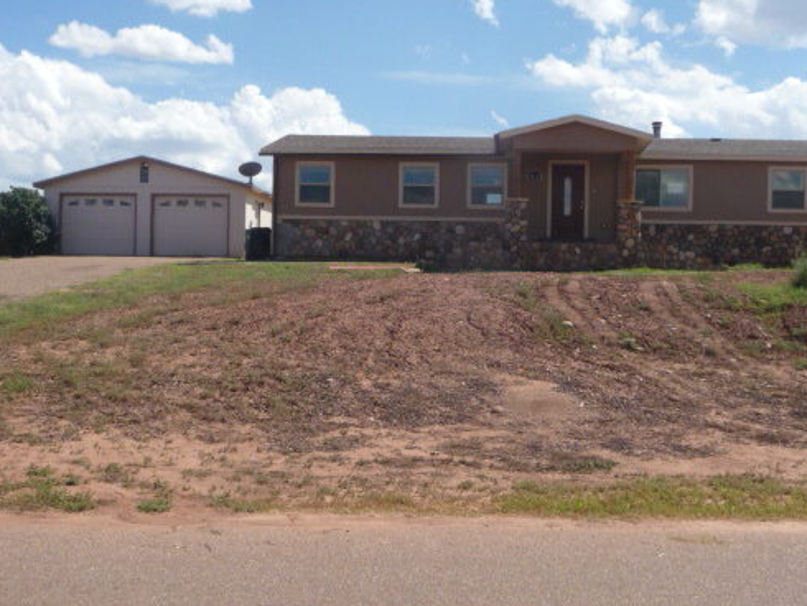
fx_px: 1096
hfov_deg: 40.4
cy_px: 306
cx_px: 430
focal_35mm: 47
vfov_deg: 30.9
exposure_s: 1/250
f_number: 8
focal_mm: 4.7
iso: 100
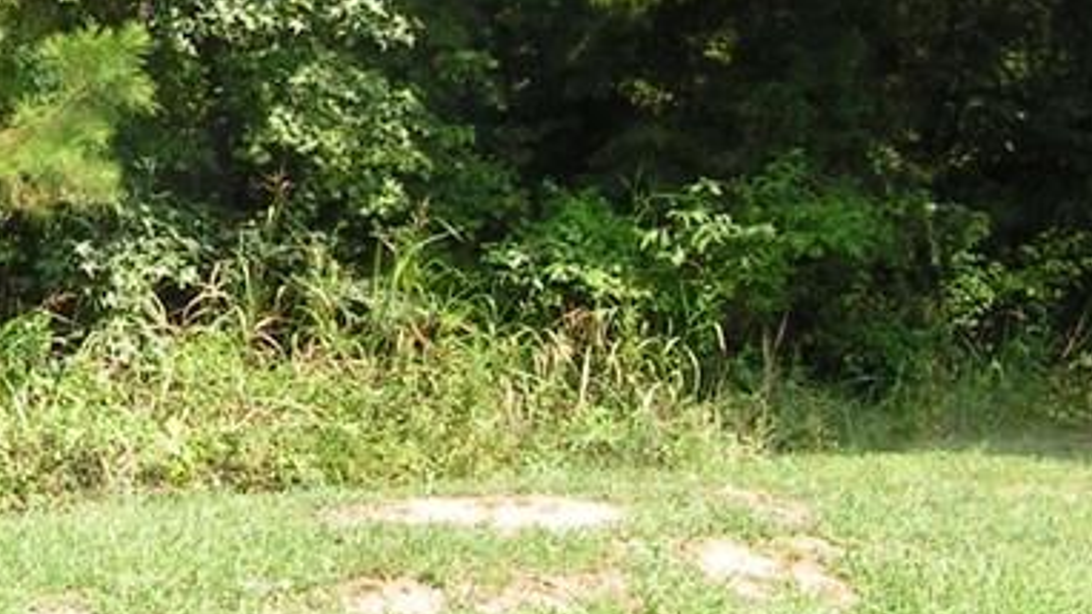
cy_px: -54
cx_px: -74
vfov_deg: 10.8
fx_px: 3215
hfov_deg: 18.6
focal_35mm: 111
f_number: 5.6
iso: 50
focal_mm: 6.3
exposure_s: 1/80
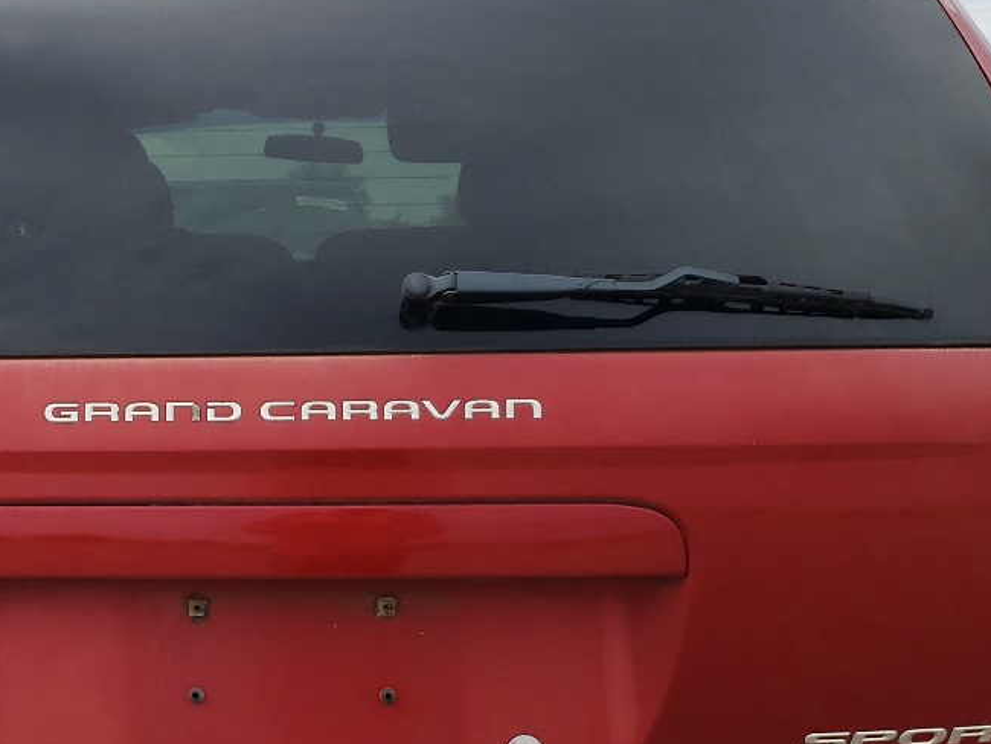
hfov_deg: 29.6
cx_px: 216
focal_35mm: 64
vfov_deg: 22.8
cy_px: 531
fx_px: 1833
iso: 50
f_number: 1.5
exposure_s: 1/2500
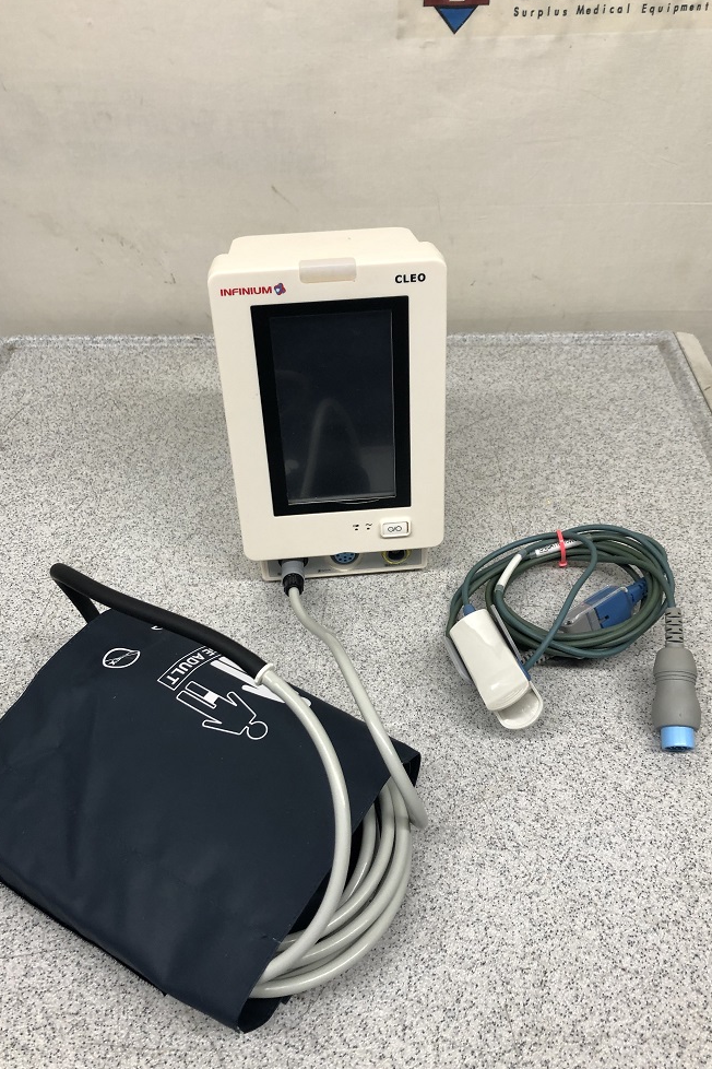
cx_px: 365
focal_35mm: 30
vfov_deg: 61.9
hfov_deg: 43.6
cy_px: 538
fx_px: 890
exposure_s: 1/40
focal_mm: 3.99
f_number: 1.8
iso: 25
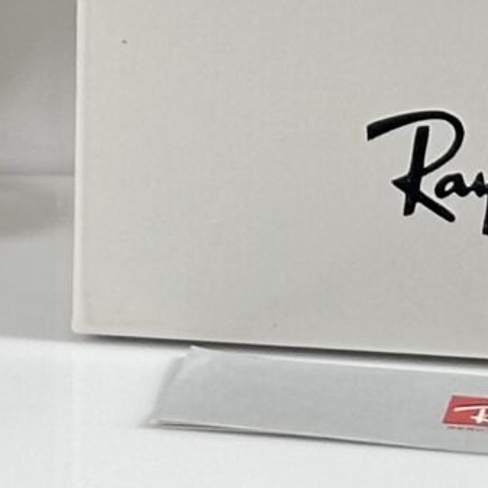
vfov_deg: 5.3
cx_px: -343
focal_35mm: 322
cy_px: -494
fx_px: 5136
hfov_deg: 5.4
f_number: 1.78
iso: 80
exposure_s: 1/100
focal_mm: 6.86
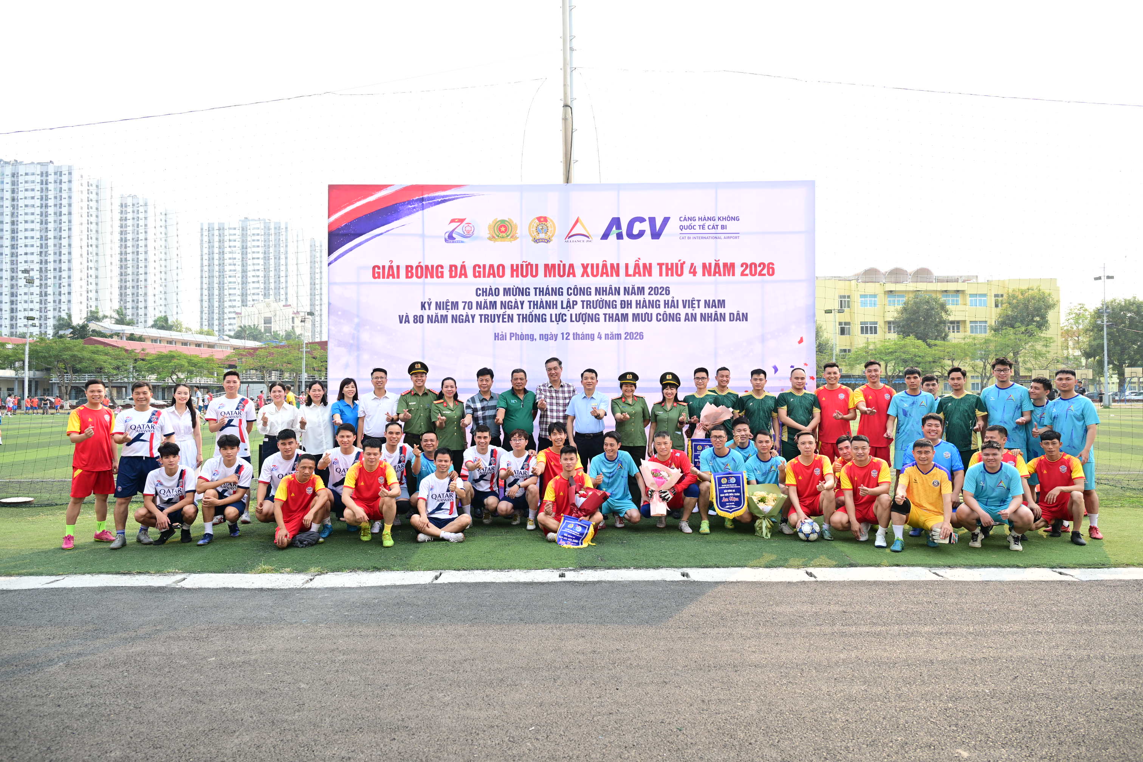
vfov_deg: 49.6
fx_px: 825
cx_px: 572
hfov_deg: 69.4
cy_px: 381
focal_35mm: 26
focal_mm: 26
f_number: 4
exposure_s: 1/160
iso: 80
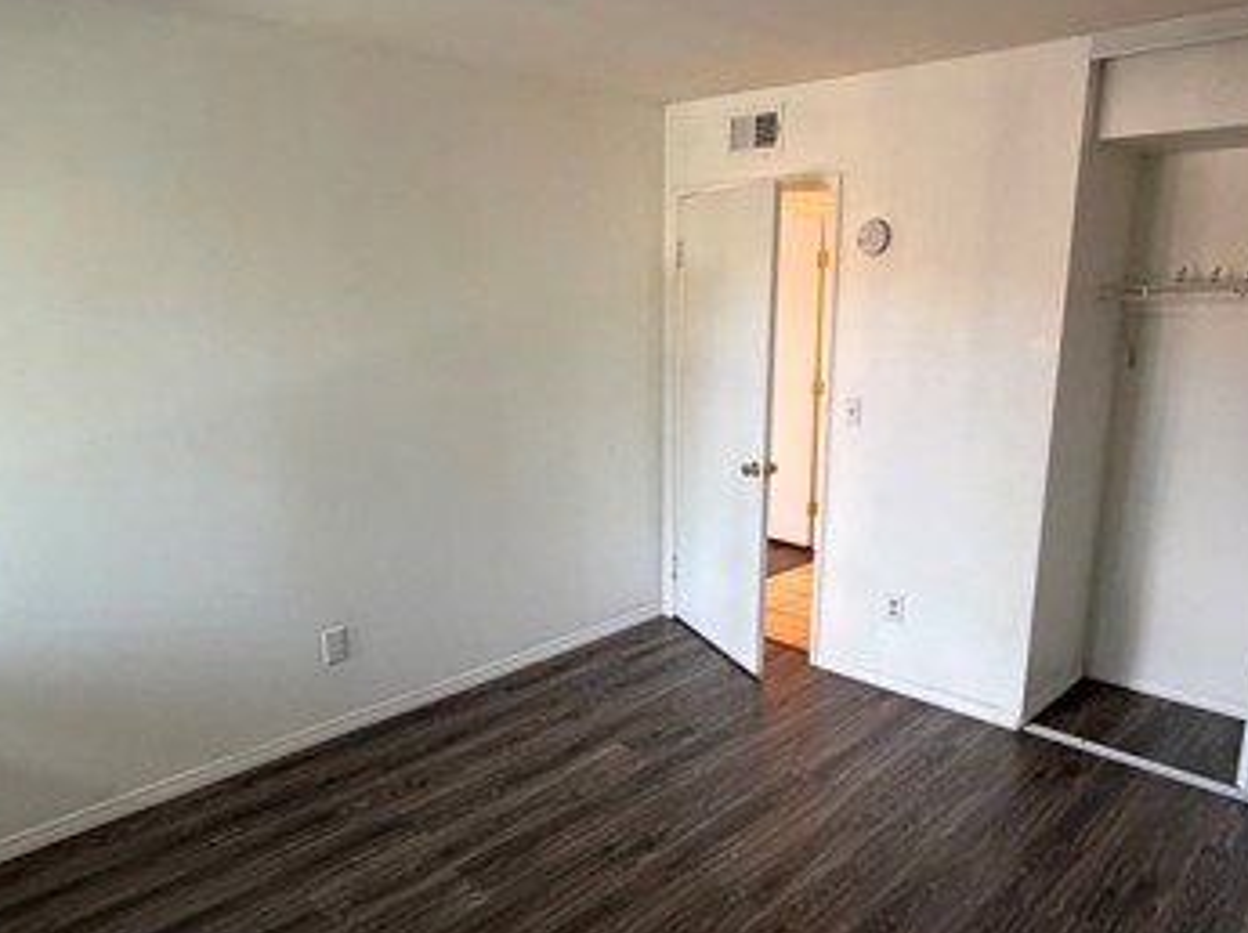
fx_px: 936
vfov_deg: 52.9
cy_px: 503
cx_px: 662
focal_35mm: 26
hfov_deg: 67.3
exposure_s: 1/50
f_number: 2.2
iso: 640
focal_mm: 2.22
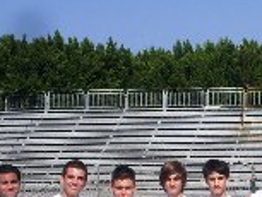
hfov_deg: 14.3
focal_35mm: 132
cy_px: 251
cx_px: 348
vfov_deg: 11.0
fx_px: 1000
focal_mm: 6.3
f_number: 8.4
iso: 80
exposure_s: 1/350
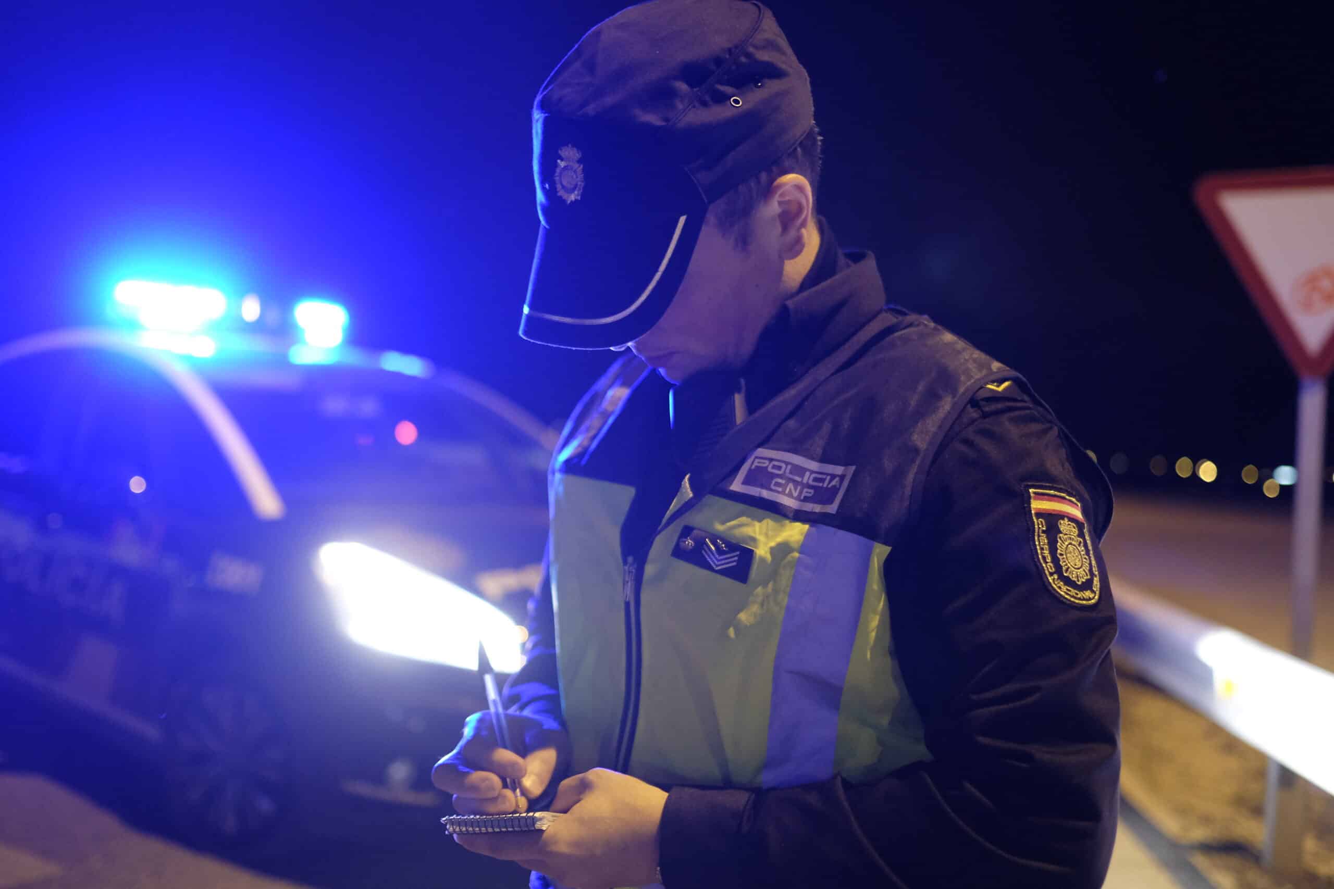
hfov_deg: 54.4
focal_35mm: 35
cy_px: 444
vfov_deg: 37.9
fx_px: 1297
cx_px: 667
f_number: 1.4
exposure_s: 1/30
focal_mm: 23
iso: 2000
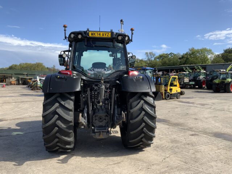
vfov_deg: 48.2
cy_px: 87
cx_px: 116
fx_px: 194
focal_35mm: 29
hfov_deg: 61.7
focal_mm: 3
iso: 16
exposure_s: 1/1451
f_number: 1.8
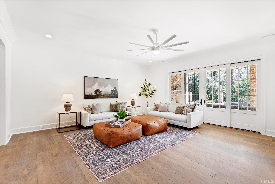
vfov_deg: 77.3
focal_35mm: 15
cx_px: 138
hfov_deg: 100.4
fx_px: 115
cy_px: 92
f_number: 8
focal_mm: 10
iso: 100
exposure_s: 1/3
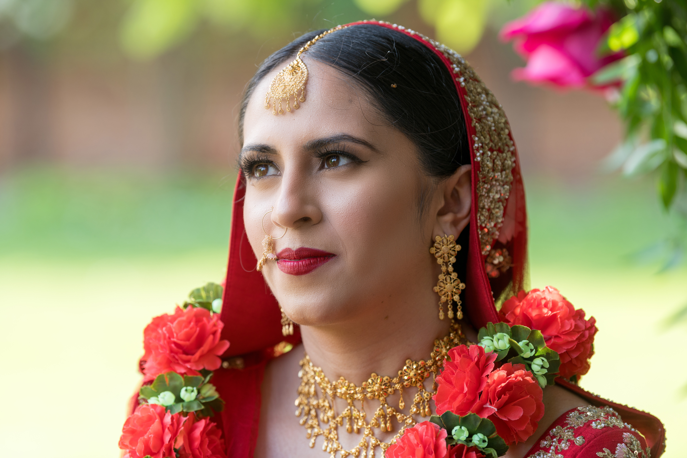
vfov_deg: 8.1
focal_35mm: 170
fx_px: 3244
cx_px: 344
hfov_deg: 12.1
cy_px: 229
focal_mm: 170
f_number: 4
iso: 200
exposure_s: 1/160
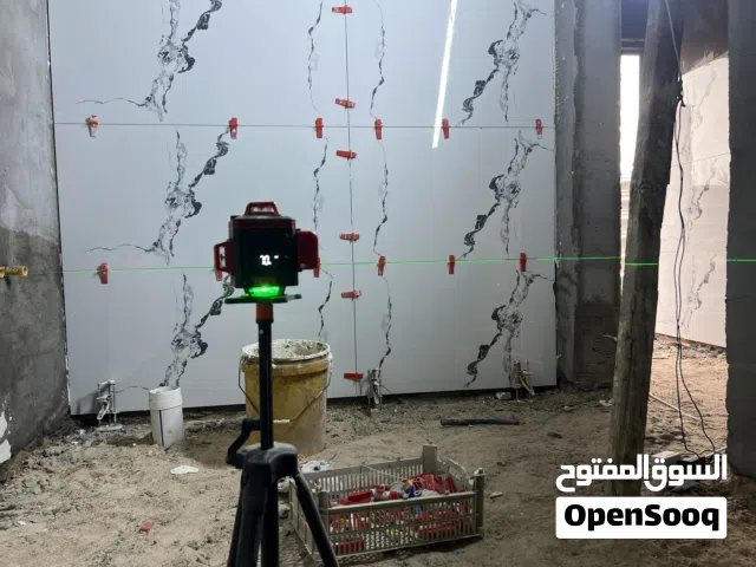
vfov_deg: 53.1
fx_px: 568
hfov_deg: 67.3
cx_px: 378
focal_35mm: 26
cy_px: 284
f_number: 1.5
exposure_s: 1/100
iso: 80
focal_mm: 5.7
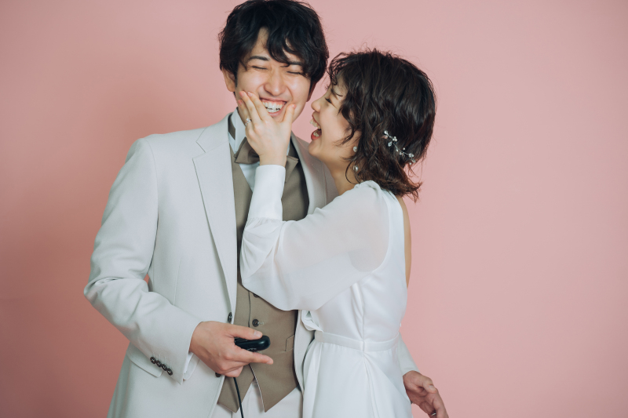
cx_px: 314
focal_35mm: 66
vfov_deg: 20.6
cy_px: 209
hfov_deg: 30.5
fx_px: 1151
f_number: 4
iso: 200
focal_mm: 66
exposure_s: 1/60
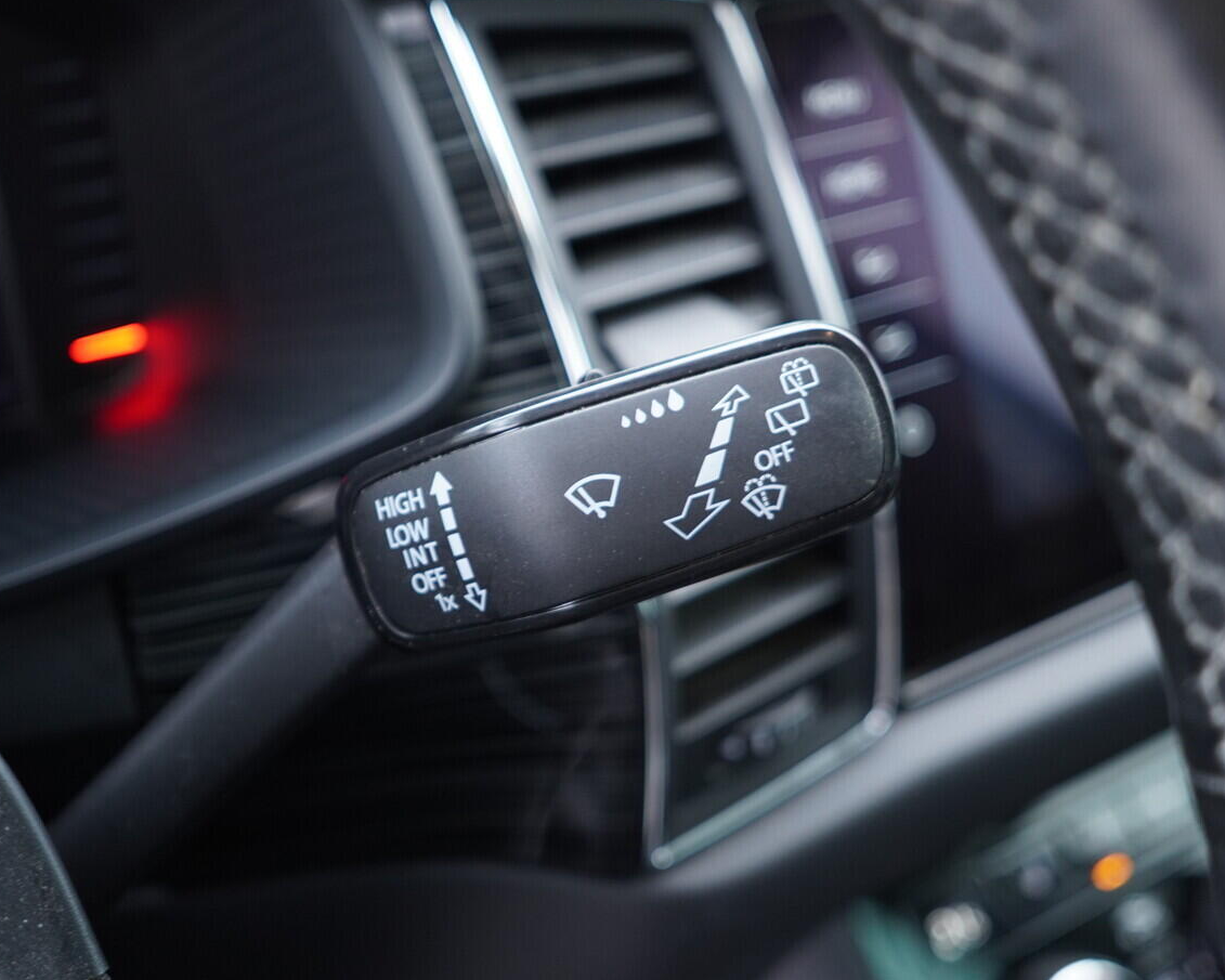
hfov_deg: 42.7
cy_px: 514
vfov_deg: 34.9
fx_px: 1559
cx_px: 486
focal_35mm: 43
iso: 640
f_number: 2.8
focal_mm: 24
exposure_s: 1/40
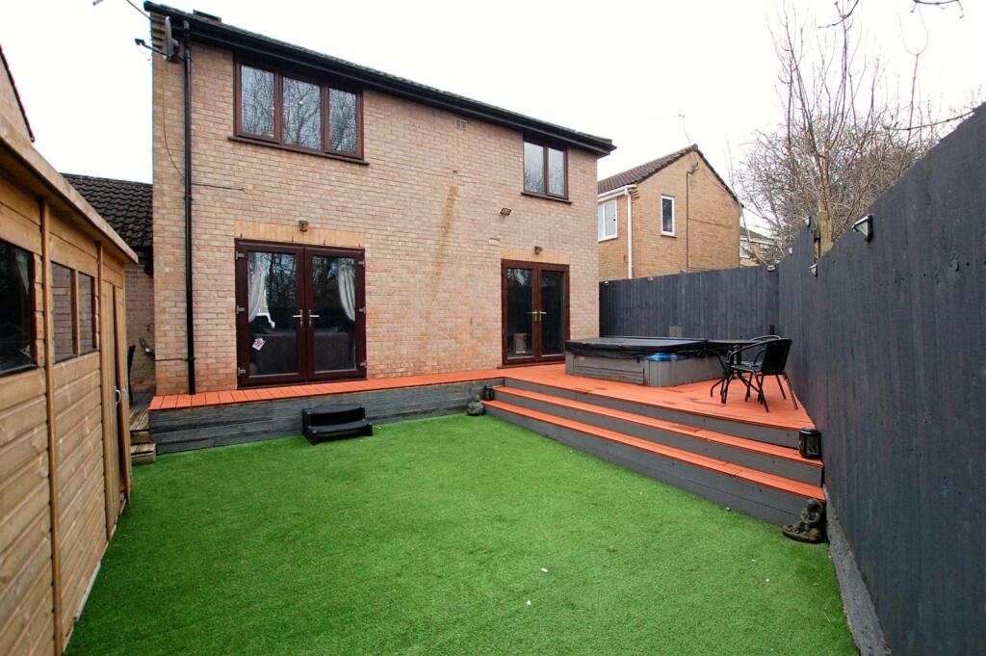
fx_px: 410
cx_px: 493
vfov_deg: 77.2
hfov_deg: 100.4
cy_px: 328
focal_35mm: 15
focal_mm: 10
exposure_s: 1/160
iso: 800
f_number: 6.3
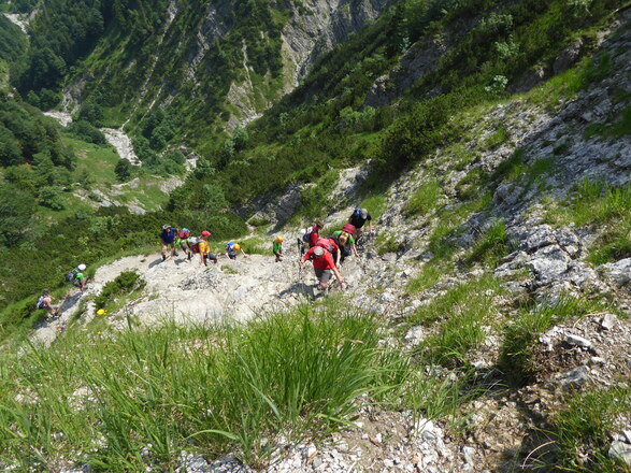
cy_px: 236
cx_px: 316
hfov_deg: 71.6
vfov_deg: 56.8
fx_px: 437
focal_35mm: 24
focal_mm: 4.3
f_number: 3.3
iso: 100
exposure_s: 1/800
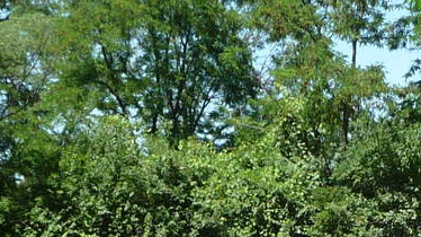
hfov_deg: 15.2
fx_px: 1562
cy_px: 429
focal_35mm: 140
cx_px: 356
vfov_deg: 8.3
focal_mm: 5
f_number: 3.4
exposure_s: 1/400
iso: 100
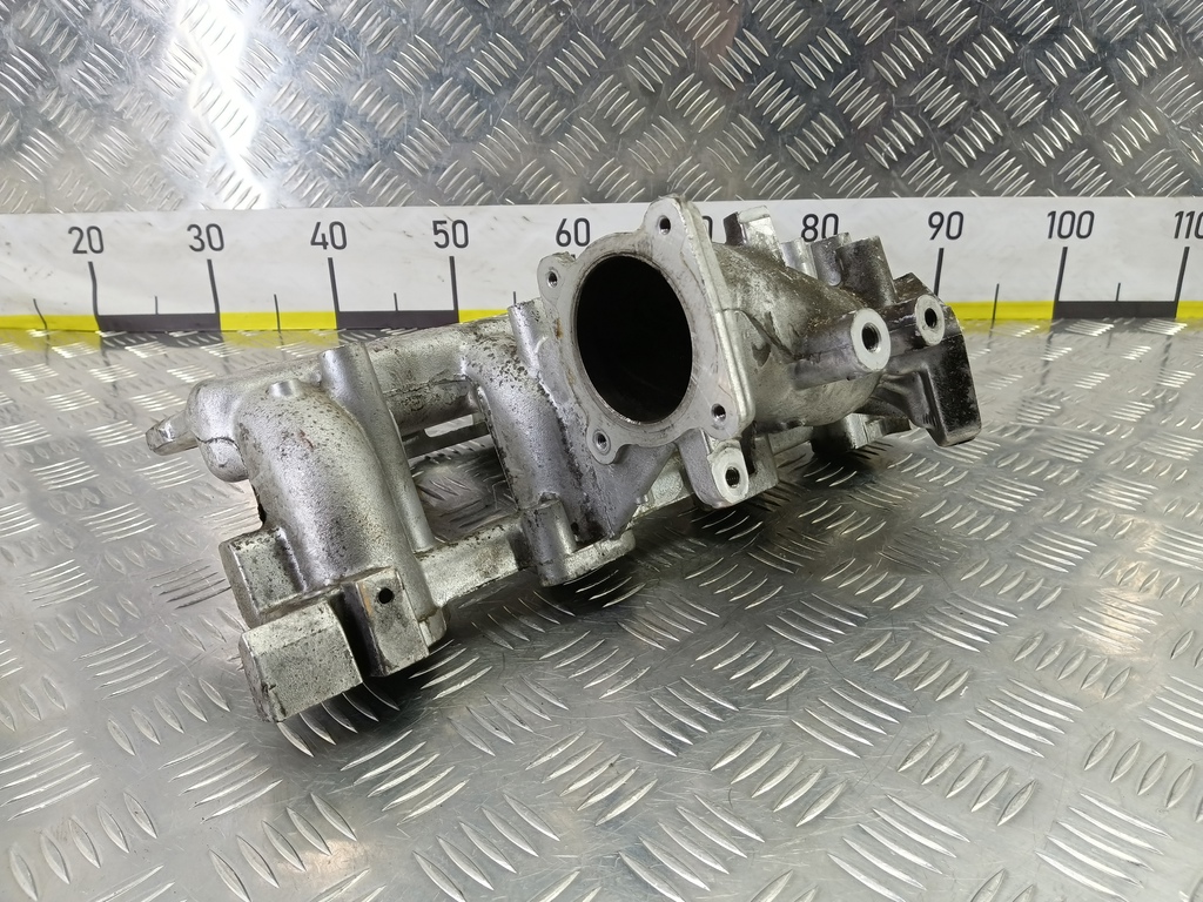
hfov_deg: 73.9
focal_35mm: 23
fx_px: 799
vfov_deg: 58.9
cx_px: 602
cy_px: 451
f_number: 1.6
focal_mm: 4.11
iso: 169
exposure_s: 1/50
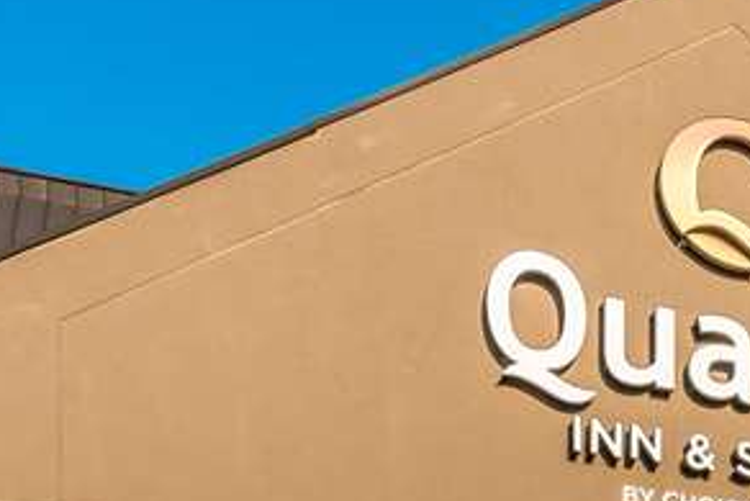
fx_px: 1167
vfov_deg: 21.6
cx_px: 764
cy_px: 673
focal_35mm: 56
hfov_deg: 32.5
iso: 100
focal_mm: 16
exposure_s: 1/100
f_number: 11
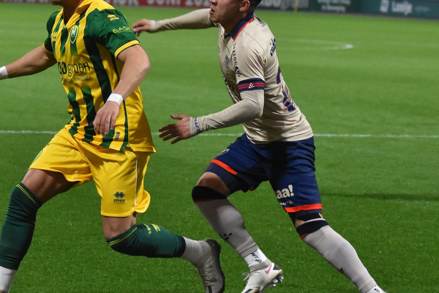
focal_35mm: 158
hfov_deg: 13.0
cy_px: 118
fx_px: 1927
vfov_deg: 8.7
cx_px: 120
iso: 4000
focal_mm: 70
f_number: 2.8
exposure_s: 1/640
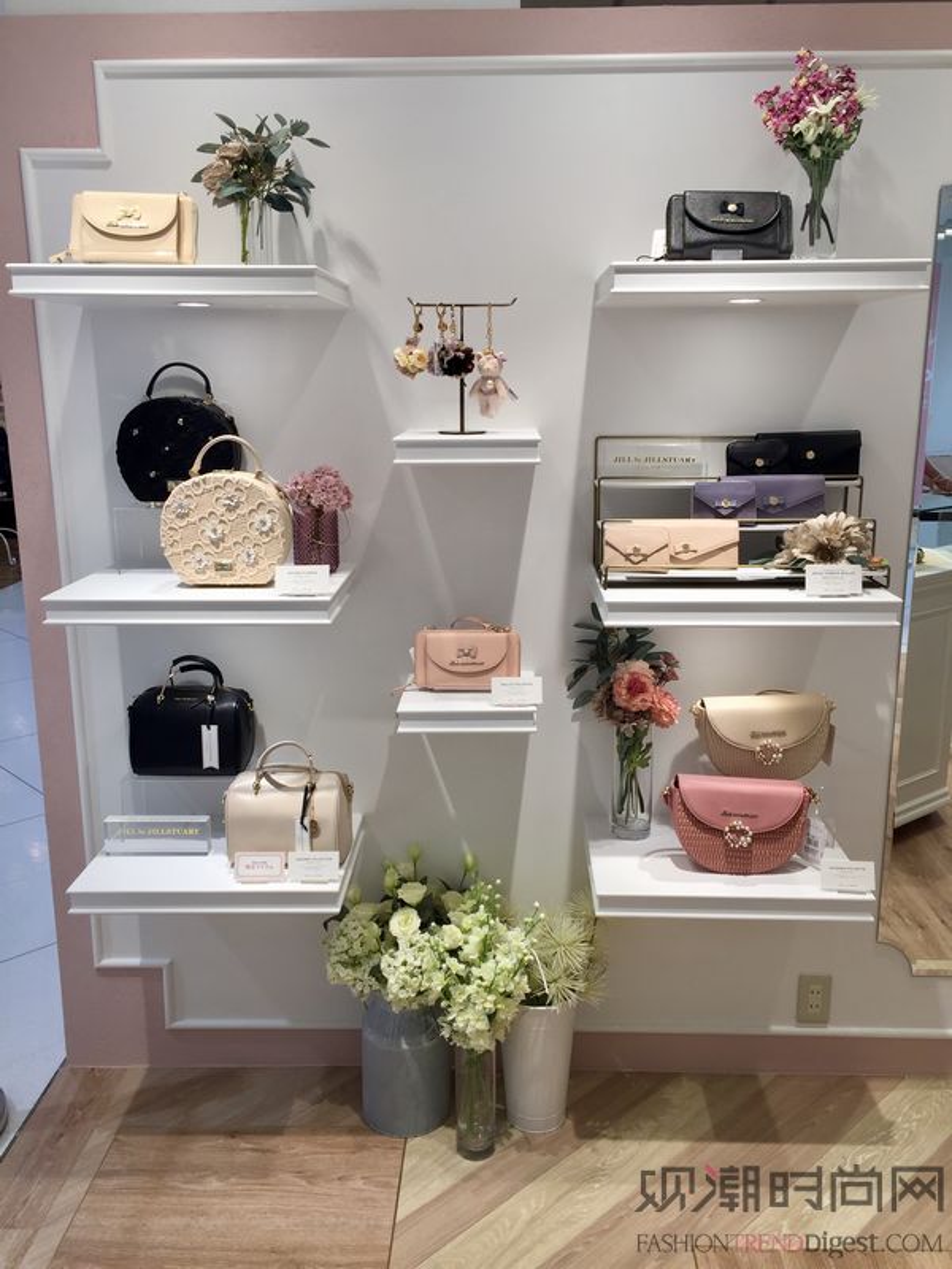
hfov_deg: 48.2
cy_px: 634
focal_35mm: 29
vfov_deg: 61.7
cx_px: 476
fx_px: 1063
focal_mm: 4.15
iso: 32
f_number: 2.2
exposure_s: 1/120
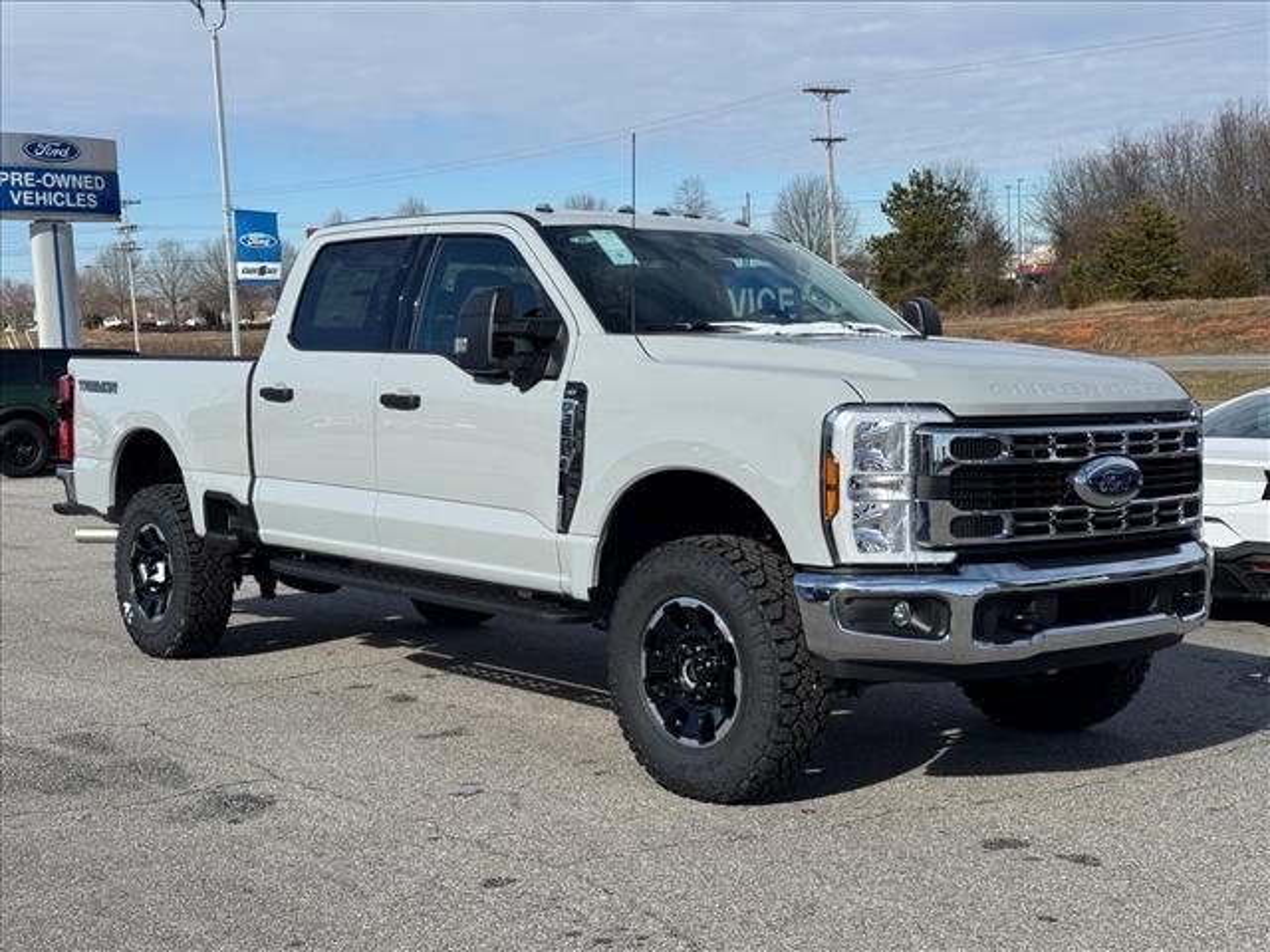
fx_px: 1761
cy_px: 476
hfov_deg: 39.7
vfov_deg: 30.3
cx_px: 635
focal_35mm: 48
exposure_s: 1/6410
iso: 64
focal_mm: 6.76
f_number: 1.78
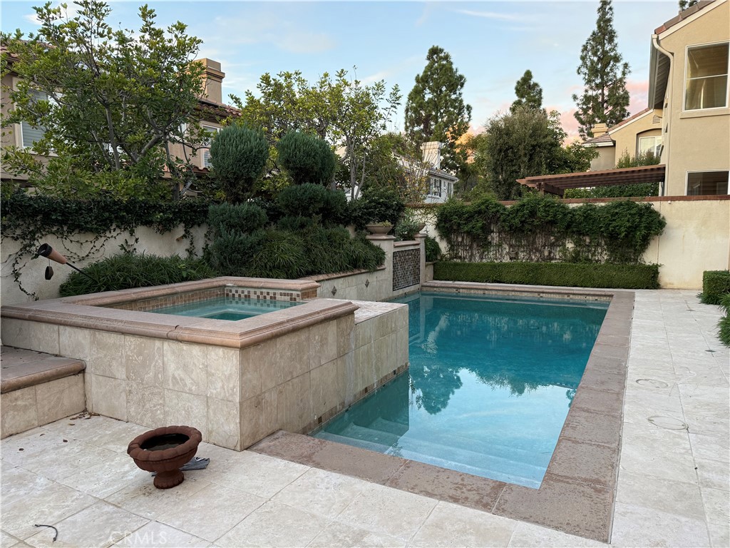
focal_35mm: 24
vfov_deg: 56.8
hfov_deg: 71.6
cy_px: 274
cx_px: 365
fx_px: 506
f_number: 1.78
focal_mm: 6.76
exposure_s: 1/121
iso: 160
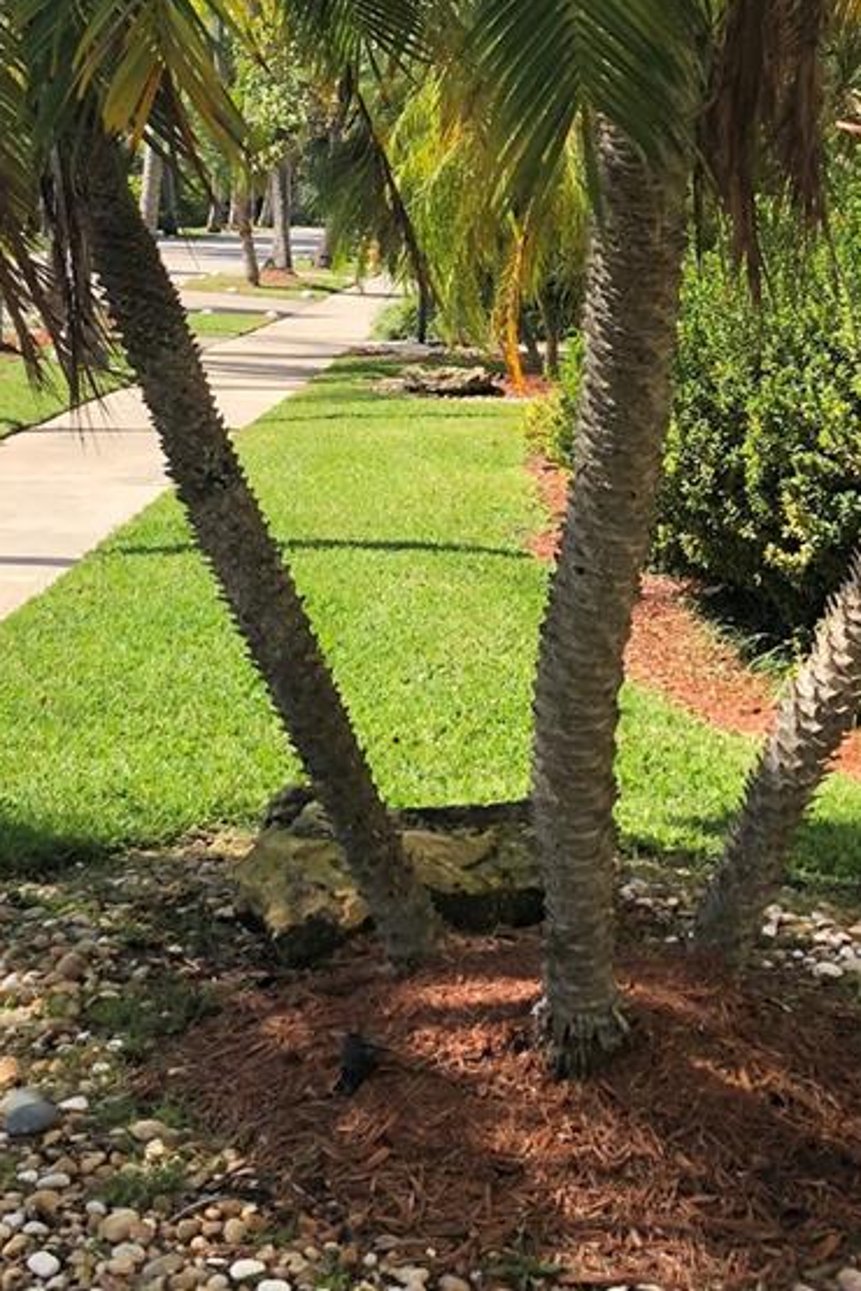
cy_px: 233
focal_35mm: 63
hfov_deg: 21.5
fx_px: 2260
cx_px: 319
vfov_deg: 31.0
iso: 20
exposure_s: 1/585
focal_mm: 3.99
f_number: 1.8
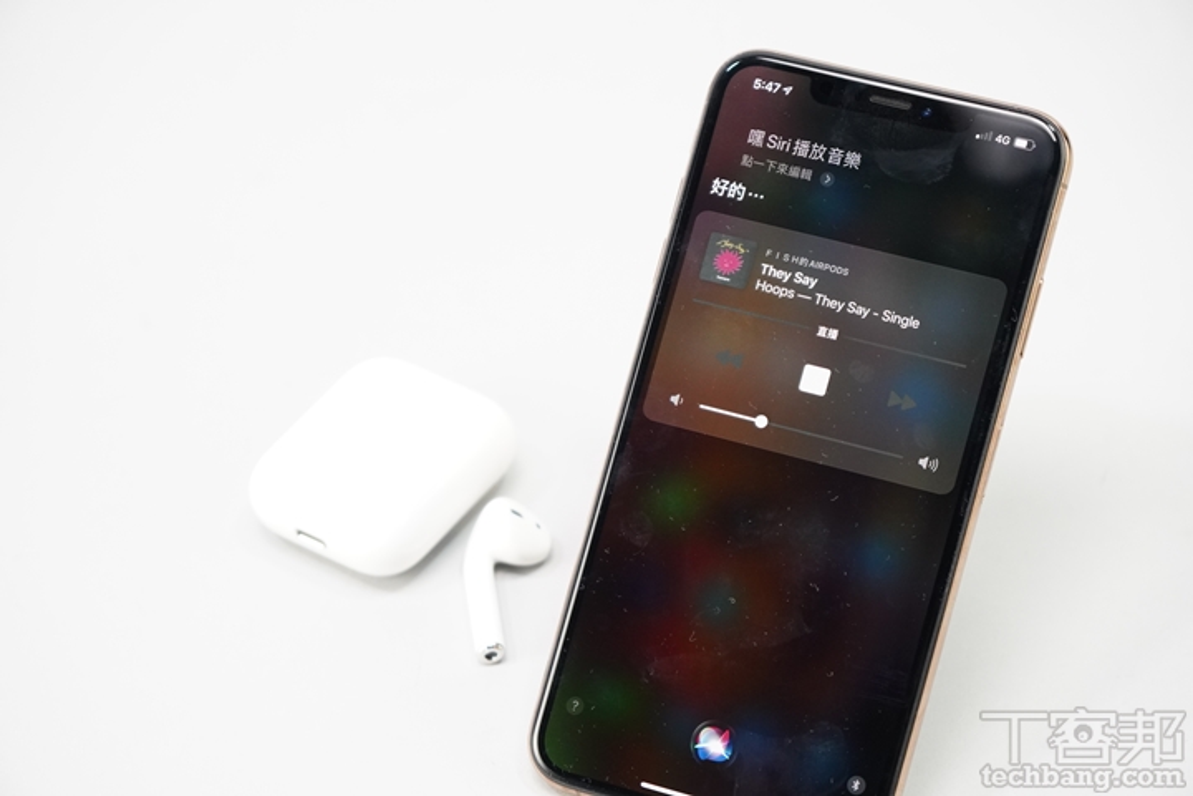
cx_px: 596
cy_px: 398
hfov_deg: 19.5
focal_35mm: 105
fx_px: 3479
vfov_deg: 13.0
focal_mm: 70
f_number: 4
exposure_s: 1/125
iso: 1600
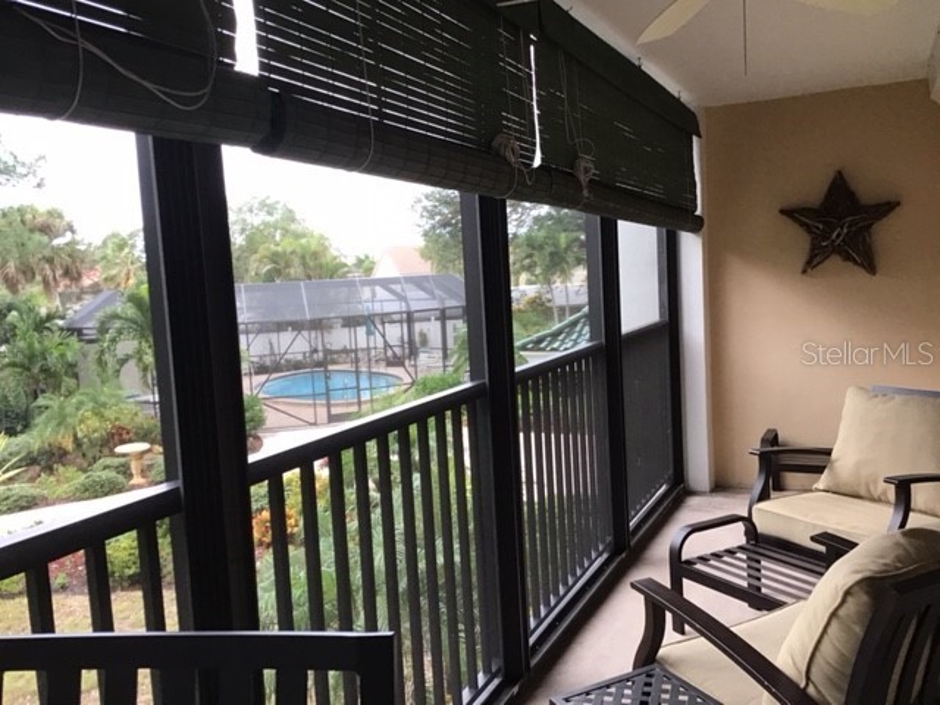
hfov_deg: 58.4
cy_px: 352
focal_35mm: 31
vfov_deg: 45.4
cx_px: 470
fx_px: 842
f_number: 2.4
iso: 50
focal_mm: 3.3
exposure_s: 1/30
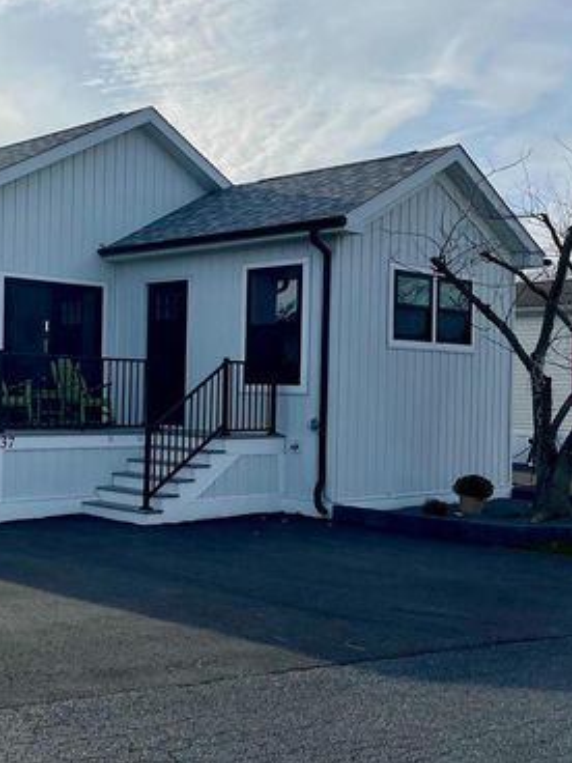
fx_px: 749
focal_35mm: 34
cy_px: 378
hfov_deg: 39.5
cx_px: 87
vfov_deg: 54.0
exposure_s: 1/15152
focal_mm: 5.1
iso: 50
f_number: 1.6
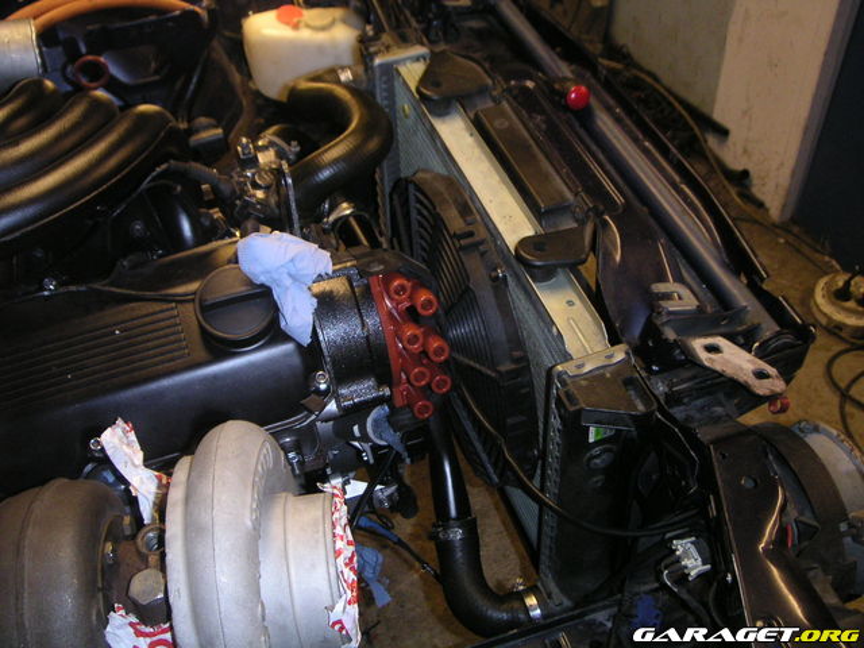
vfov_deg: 37.7
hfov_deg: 49.0
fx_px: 948
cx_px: 432
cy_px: 324
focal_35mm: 38
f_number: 2.8
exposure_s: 1/45
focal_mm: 6
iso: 160
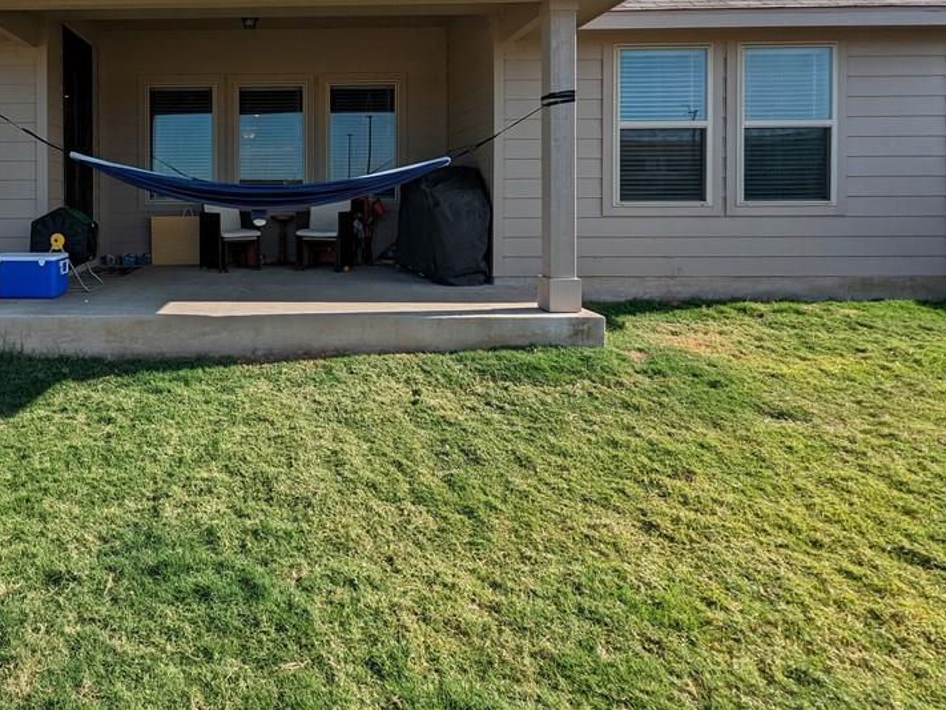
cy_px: 200
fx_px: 628
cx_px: 271
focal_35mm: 23
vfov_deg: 56.7
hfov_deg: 70.4
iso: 51
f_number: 2.2
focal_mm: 2.35
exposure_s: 1/1789
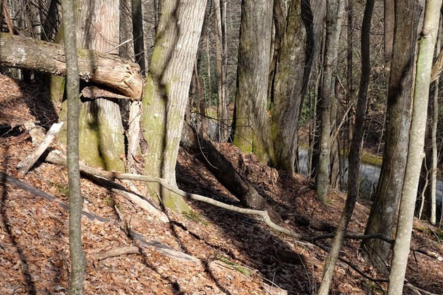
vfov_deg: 17.0
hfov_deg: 25.3
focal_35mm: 80
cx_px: 260
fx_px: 984
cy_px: 102
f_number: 5.6
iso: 200
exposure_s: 1/320
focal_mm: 32
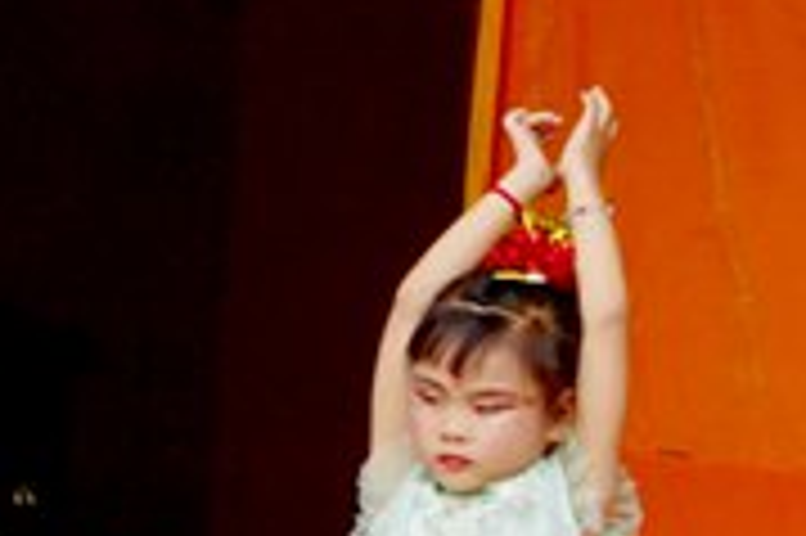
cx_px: 2463
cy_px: -203
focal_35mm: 309
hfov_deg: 6.1
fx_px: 6912
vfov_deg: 4.4
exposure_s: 1/125
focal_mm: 46
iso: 500
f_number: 6.7
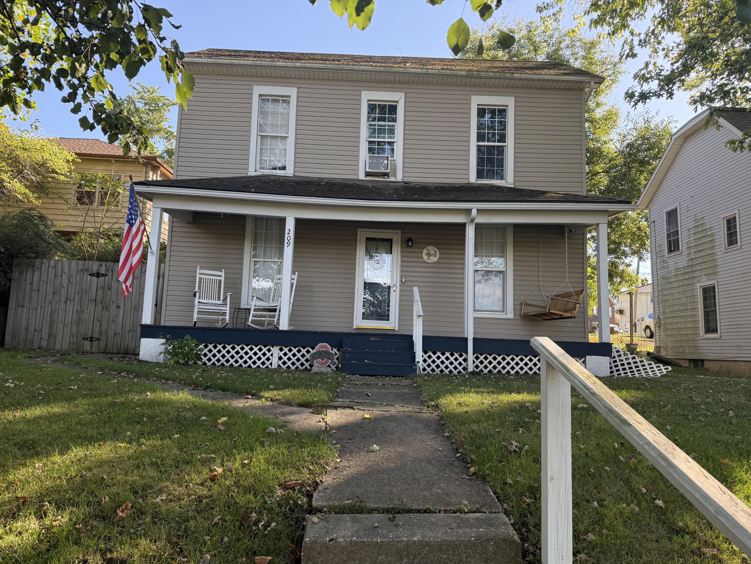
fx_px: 521
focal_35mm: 24
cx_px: 376
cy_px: 282
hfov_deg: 71.6
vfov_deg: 56.8
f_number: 1.78
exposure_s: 1/473
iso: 100
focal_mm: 6.76
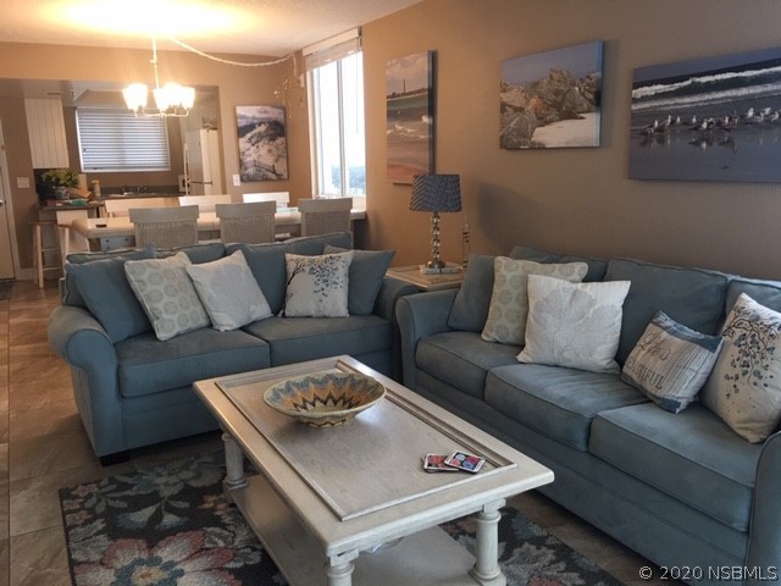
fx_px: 654
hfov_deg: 61.7
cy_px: 293
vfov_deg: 48.2
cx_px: 390
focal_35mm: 29
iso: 40
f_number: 2.2
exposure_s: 1/15
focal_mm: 4.15
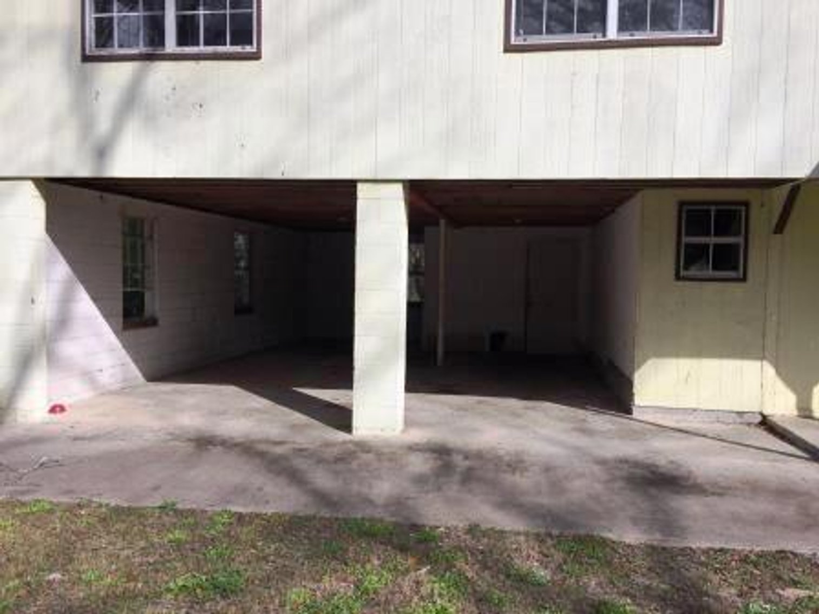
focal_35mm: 29
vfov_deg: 48.2
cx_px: 410
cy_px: 307
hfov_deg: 61.7
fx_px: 686
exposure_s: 1/3425
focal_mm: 4.15
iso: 40
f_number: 2.2
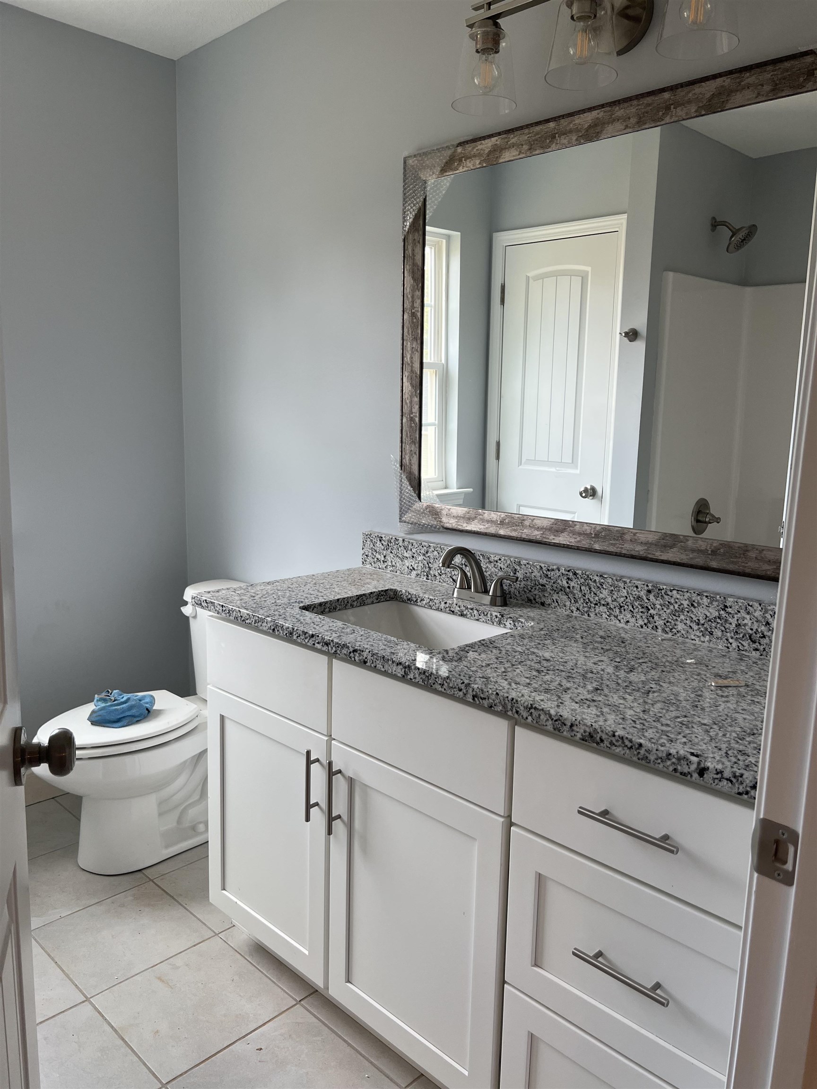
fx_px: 818
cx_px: 408
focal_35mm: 26
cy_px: 544
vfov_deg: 67.3
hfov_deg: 53.1
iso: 64
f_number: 1.5
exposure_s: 1/155
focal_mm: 5.7
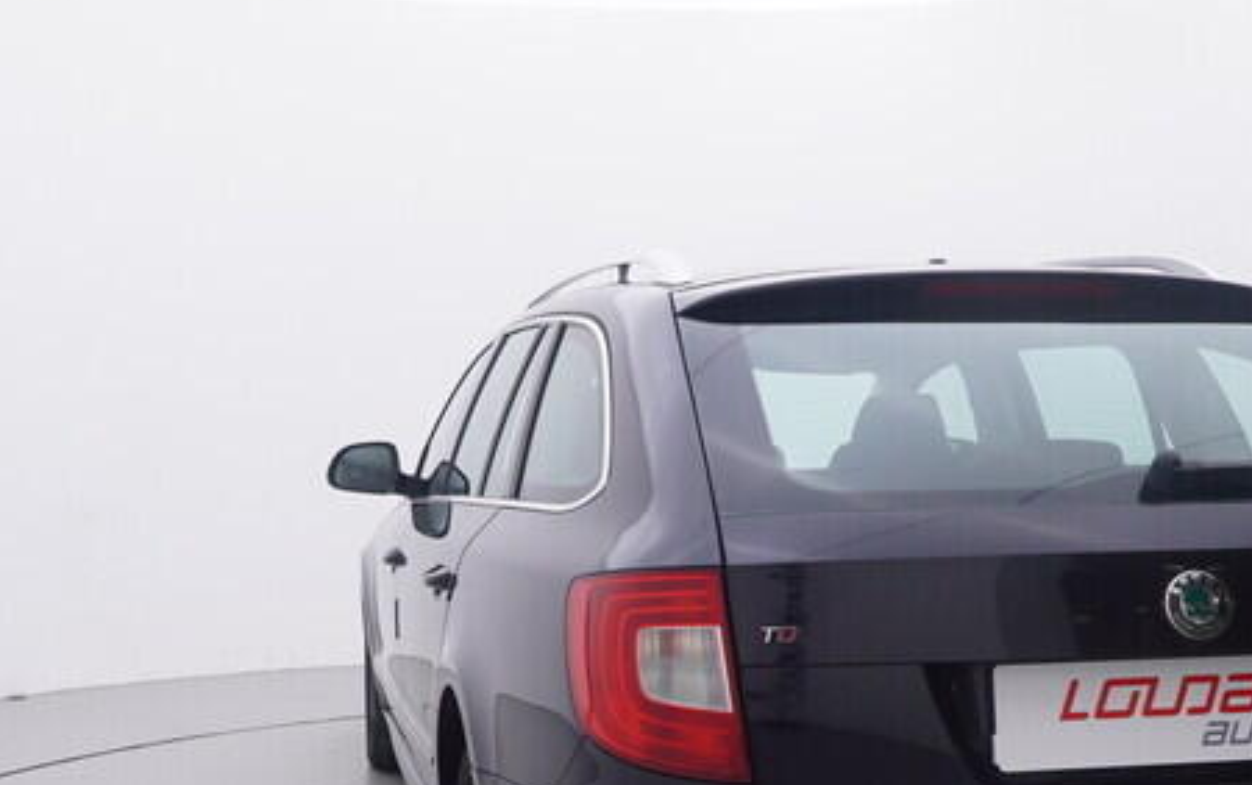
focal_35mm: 52
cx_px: 595
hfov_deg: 38.7
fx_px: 1781
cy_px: 618
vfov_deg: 24.5
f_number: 5
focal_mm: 15
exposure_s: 1/80
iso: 200
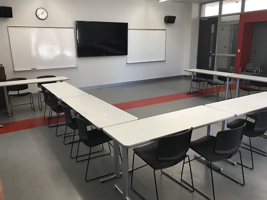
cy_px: 100
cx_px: 134
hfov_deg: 61.7
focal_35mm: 29
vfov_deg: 48.2
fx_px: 224
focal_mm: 4.15
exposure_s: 1/30
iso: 32
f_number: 2.2
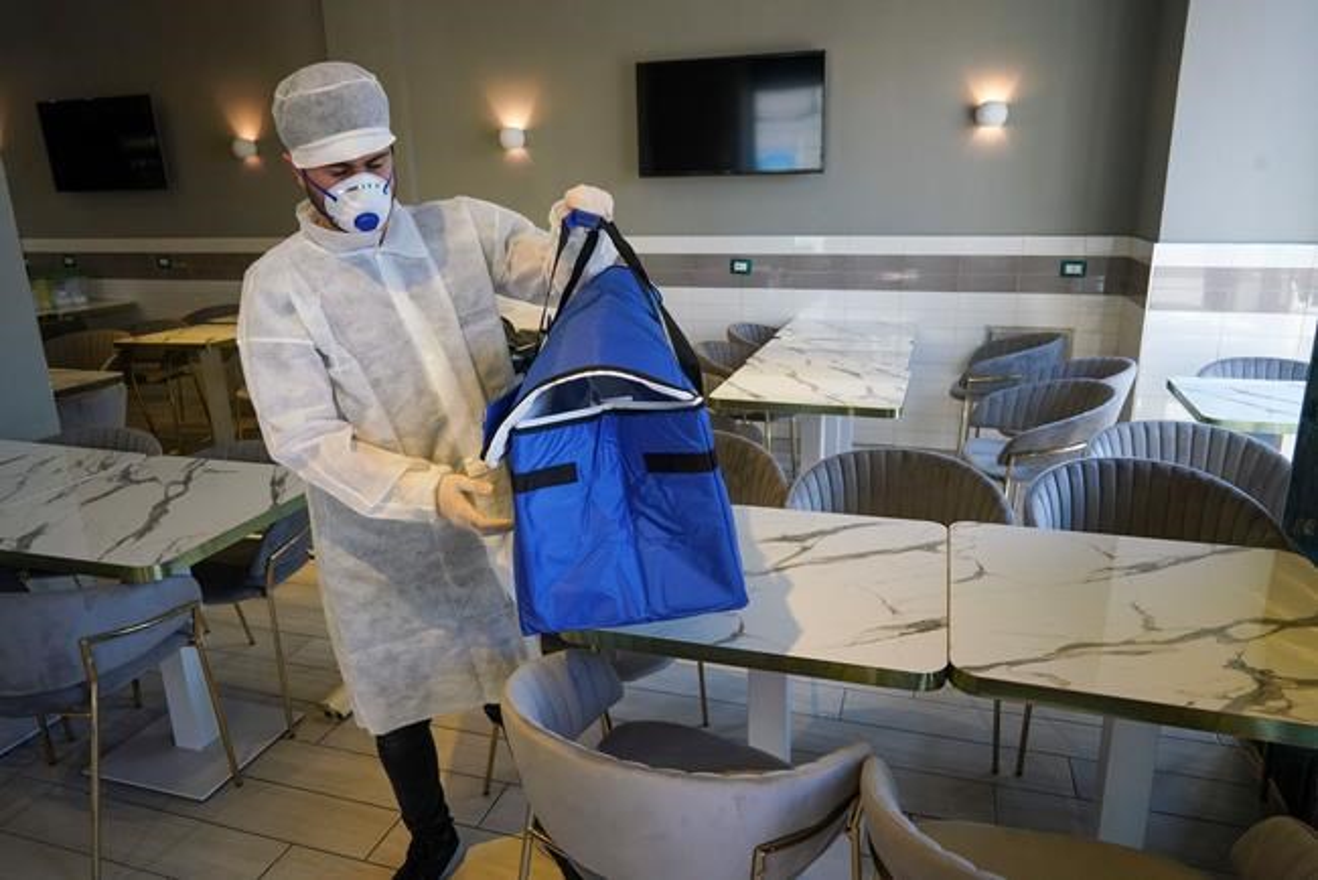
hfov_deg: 71.5
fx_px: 916
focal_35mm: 25
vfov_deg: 51.3
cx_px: 659
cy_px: 440
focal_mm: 25
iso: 3200
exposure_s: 1/500
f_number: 7.1
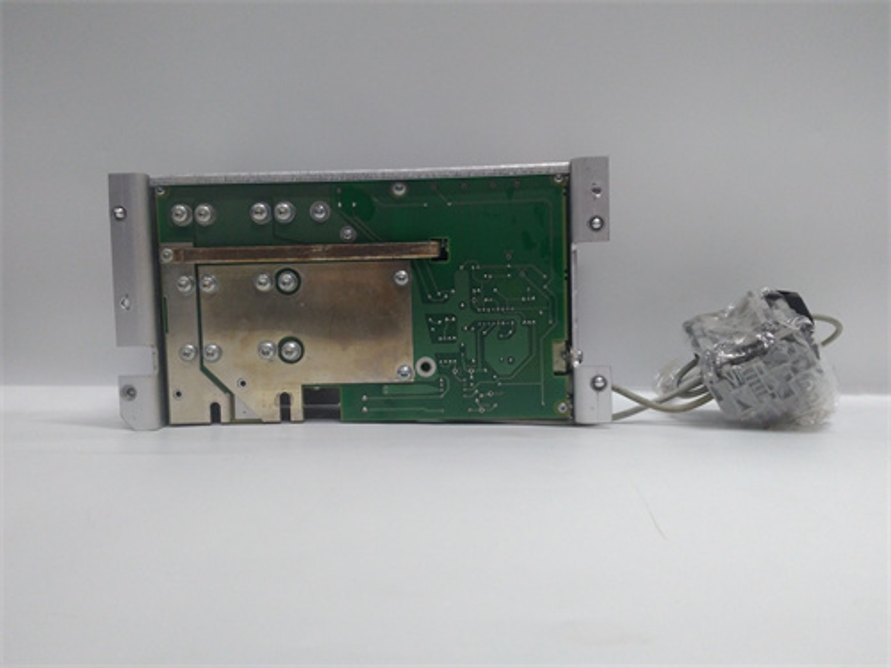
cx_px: 446
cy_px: 334
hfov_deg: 65.3
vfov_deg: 51.4
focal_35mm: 27
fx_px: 695
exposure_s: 1/33
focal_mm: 3.79
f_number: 2
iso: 253
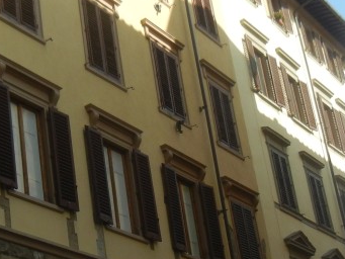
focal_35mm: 90
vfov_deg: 16.4
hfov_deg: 21.7
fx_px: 897
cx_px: 120
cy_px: 171
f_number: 3.5
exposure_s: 1/752
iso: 160
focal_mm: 5.4
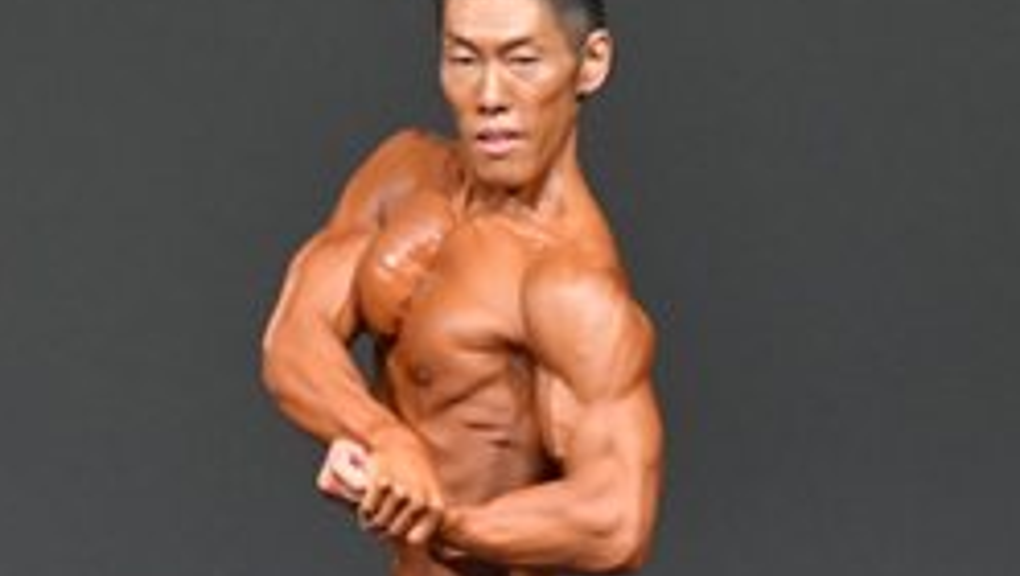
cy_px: 638
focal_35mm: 980
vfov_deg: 1.2
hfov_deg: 2.2
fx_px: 26528
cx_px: 327
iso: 4000
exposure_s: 1/400
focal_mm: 200
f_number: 5.6
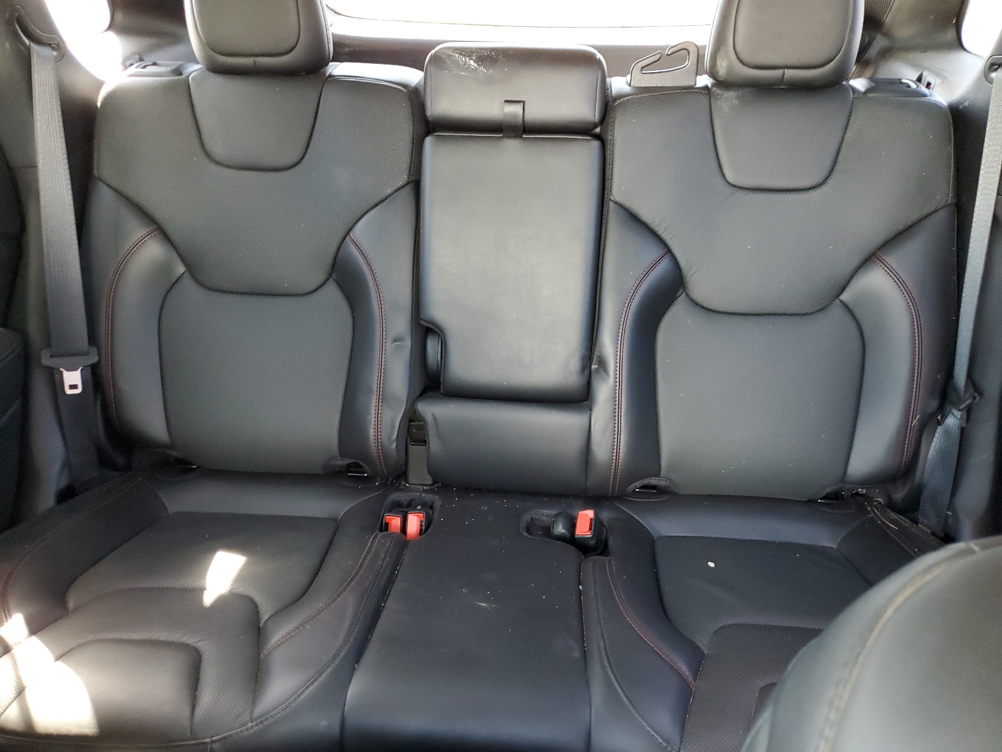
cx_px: 501
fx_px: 753
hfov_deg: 67.3
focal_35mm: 26
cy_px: 376
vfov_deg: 53.1
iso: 316
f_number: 1.5
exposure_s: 1/60.2
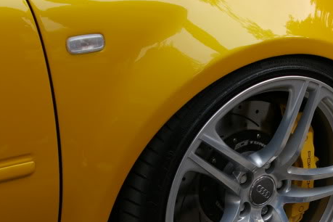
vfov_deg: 20.0
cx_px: 251
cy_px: 146
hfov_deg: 29.2
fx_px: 629
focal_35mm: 68
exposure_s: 1/90
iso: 200
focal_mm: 26
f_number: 6.7
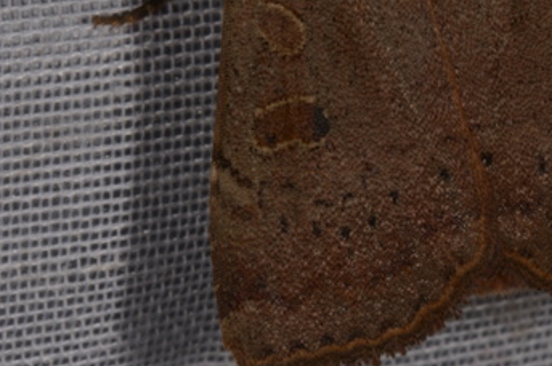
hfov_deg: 7.0
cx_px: 382
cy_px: 71
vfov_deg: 4.7
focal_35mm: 293
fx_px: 4487
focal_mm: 85
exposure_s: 1/60
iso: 100
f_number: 32
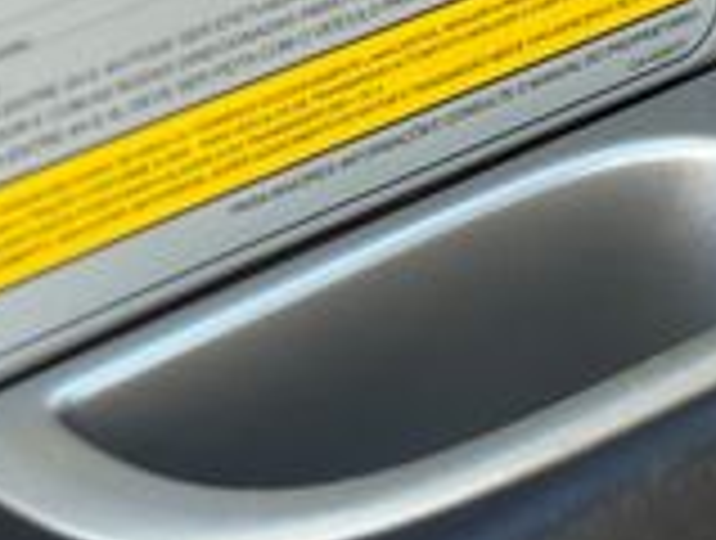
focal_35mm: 142
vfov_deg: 10.4
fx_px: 2944
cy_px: 0
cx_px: 739
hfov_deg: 13.6
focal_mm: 6.76
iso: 100
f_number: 1.78
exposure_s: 1/287
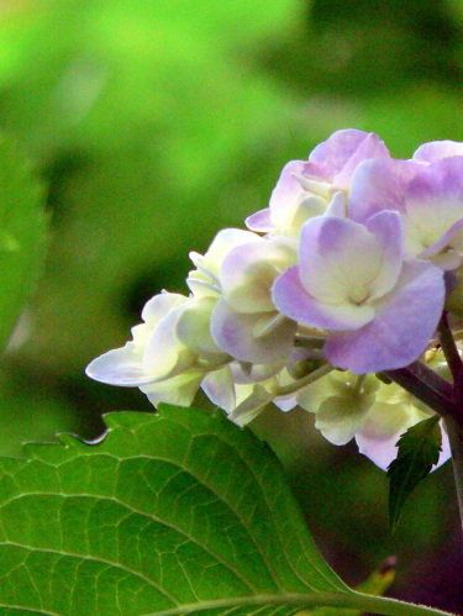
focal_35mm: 361
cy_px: 308
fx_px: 6430
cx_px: 232
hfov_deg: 4.1
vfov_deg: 5.5
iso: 400
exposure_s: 1/250
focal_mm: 60.1
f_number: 4
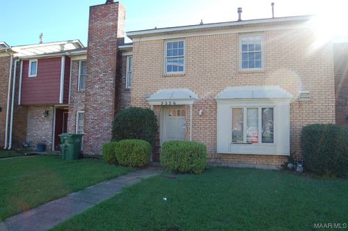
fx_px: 261
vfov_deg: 47.8
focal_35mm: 27
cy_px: 116
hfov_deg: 67.4
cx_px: 174
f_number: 6.3
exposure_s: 1/160
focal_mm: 18
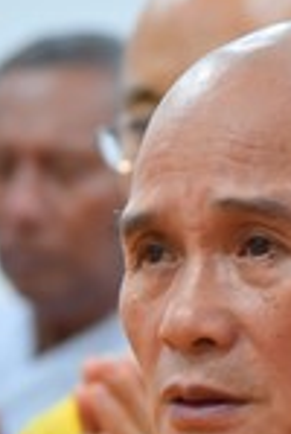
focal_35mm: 523
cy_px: 446
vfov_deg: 3.9
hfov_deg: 2.6
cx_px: 47
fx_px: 6312
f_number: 4.5
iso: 1600
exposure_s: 1/160
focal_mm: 120
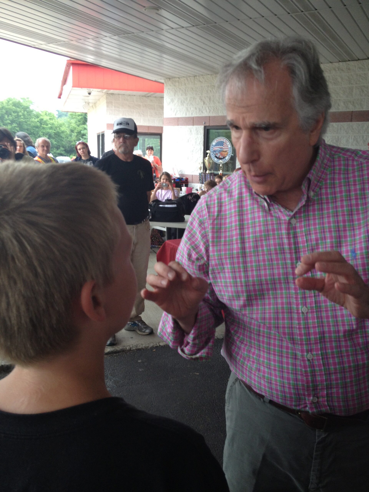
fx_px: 497
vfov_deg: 52.6
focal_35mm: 35
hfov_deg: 40.7
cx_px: 184
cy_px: 246
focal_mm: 4.28
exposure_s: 1/120
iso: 80
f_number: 2.4
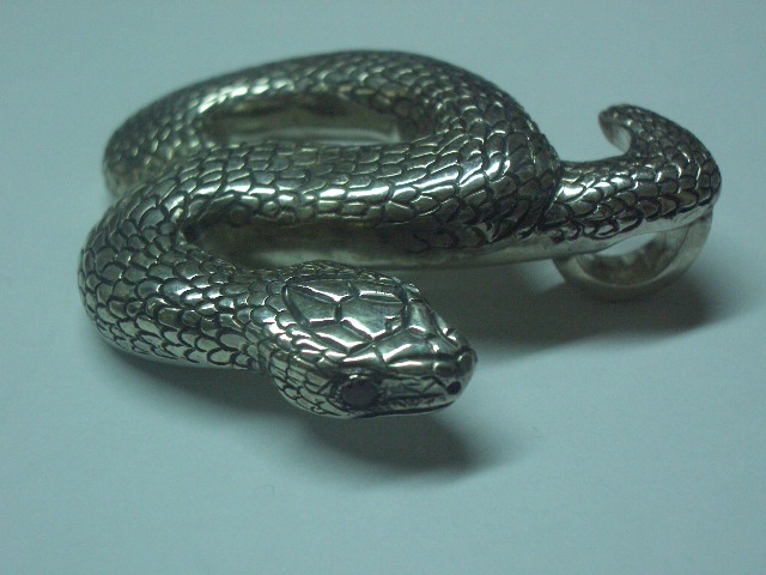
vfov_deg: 23.7
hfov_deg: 31.2
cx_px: 383
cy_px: 288
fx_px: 1372
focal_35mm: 62
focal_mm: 10.2
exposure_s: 1/60
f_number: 3.5
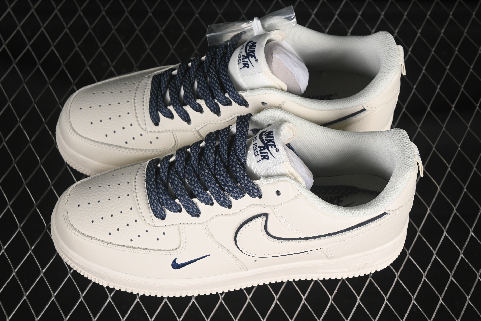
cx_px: 240
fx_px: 1002
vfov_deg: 18.2
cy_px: 160
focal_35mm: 75
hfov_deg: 27.0
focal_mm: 50
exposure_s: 1/80
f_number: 7.1
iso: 160
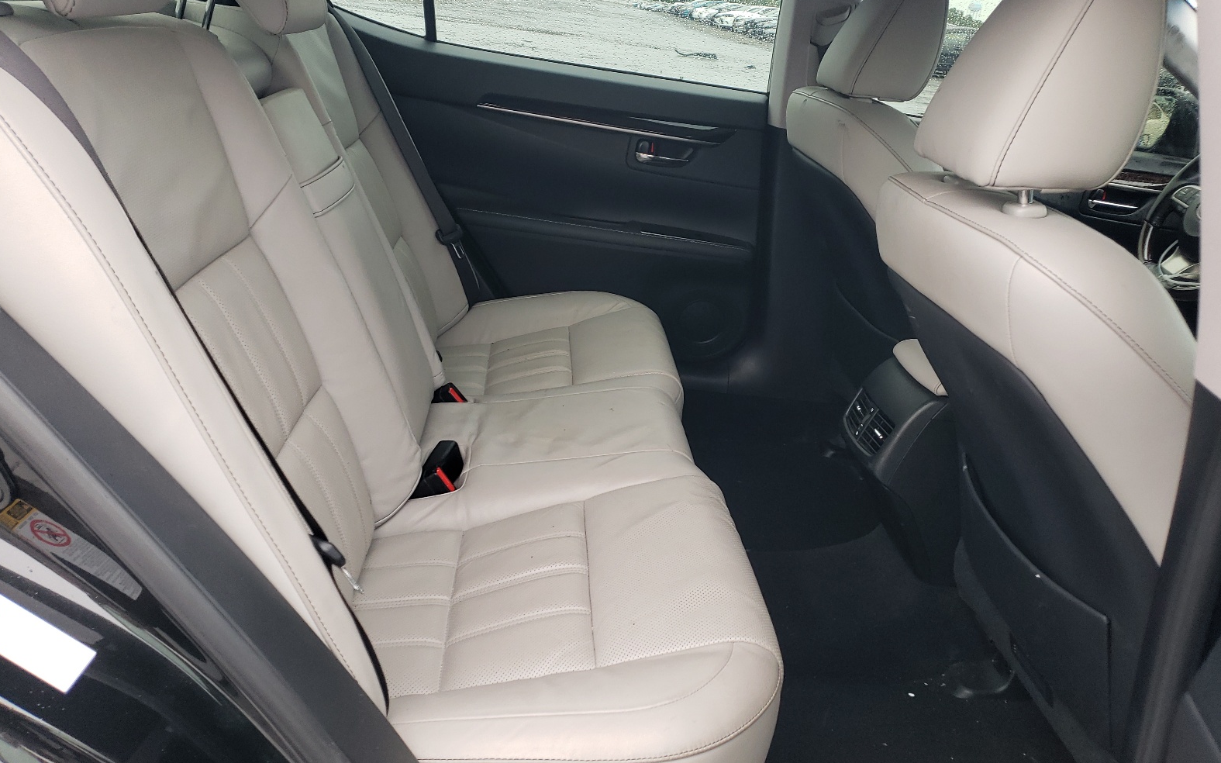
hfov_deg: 66.5
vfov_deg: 44.5
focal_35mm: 28
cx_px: 615
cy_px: 338
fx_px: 932
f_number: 1.5
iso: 78
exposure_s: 1/120
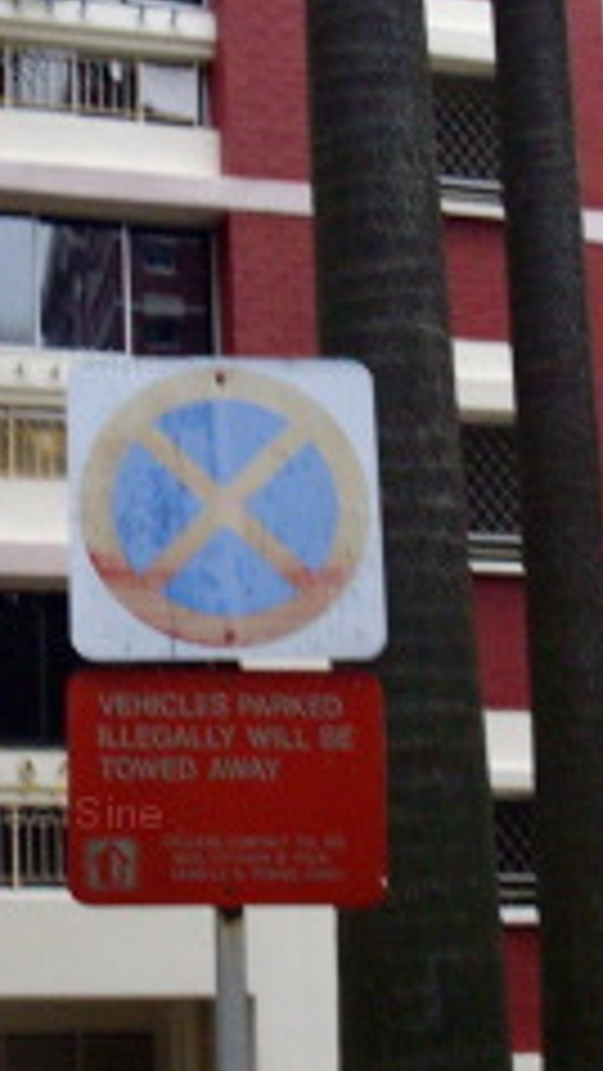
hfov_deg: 13.0
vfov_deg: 22.8
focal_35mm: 93
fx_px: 2642
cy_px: 369
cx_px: 238
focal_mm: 6.2
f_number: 2.8
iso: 233
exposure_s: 1/50
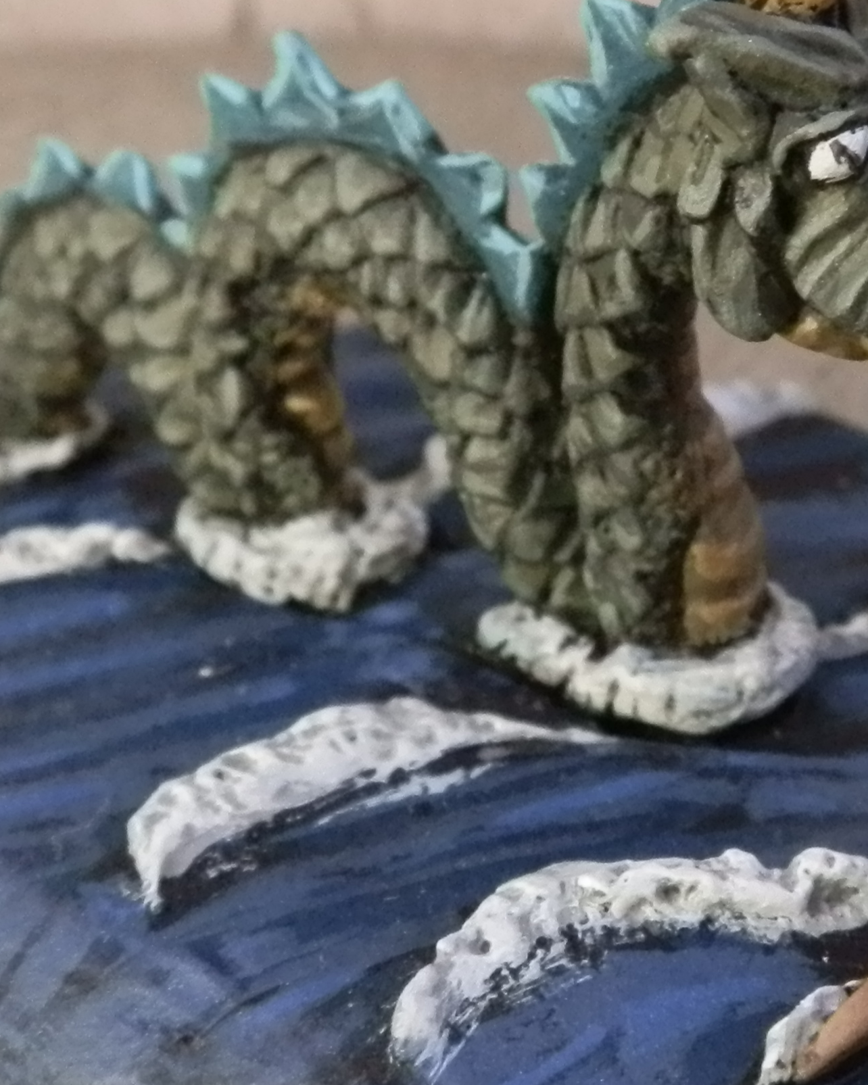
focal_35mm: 73
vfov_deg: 26.0
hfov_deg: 20.8
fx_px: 2344
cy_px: 413
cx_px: 657
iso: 400
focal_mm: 5
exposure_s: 1/100
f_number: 3.1
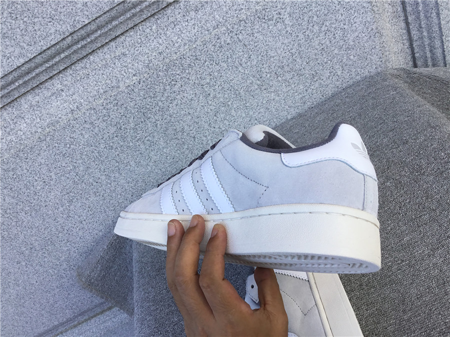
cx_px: 225
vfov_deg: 45.4
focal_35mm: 31
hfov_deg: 58.4
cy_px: 168
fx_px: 403
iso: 25
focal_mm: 3.3
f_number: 2.4
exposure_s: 1/206
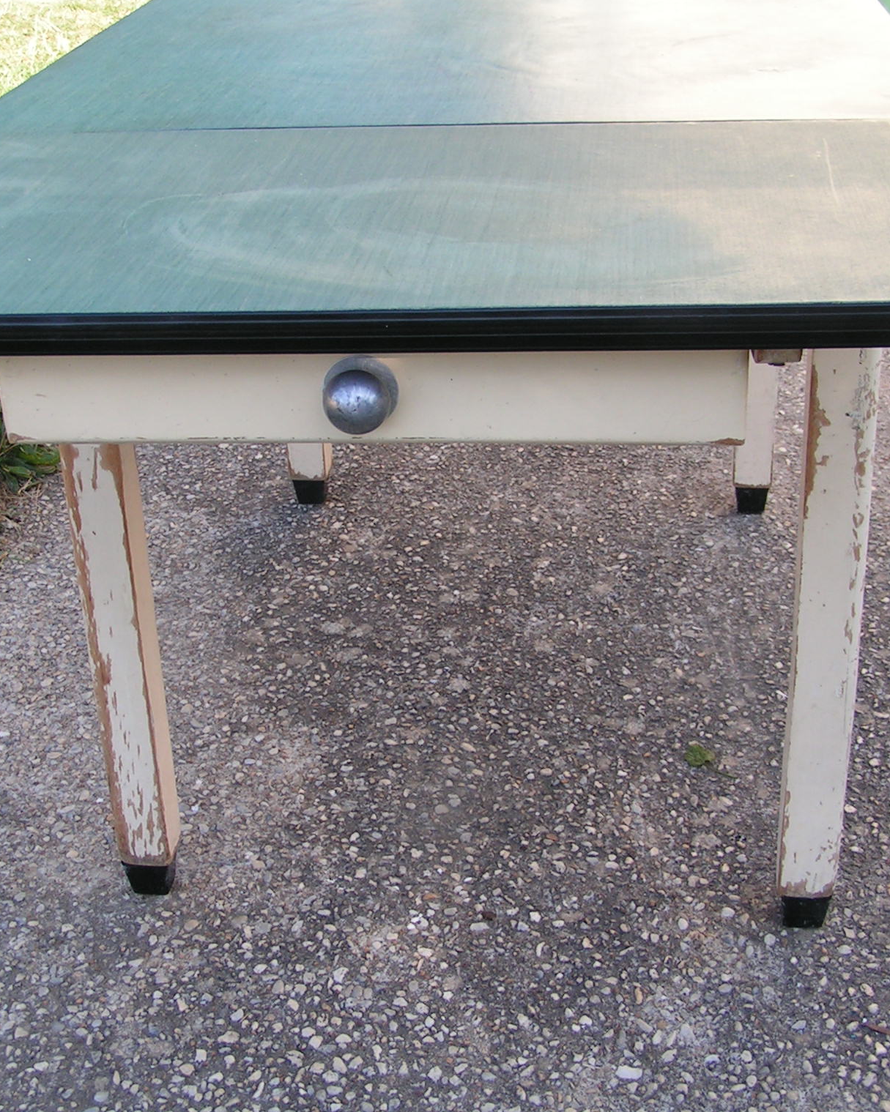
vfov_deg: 37.3
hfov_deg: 30.2
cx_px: 377
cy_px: 560
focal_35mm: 50
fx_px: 1646
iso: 50
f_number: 4.5
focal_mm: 5.8
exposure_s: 1/100
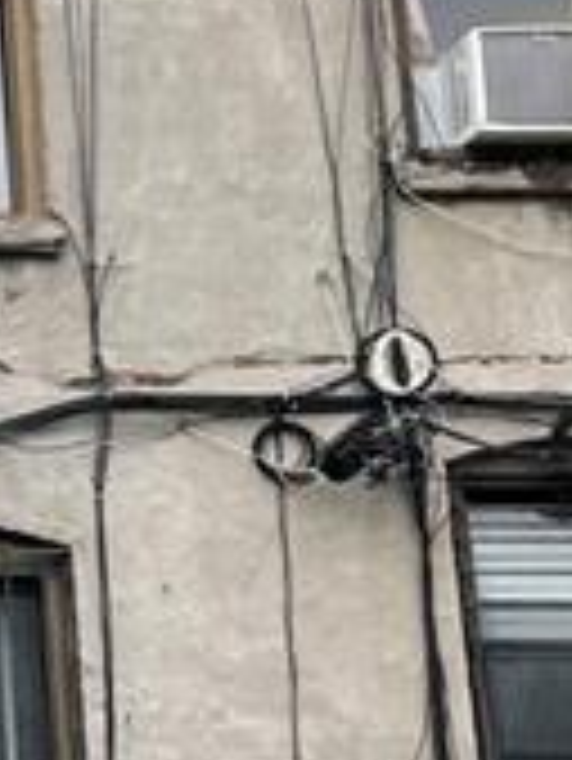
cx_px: -558
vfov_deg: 16.7
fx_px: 2597
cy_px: 292
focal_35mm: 118
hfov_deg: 11.4
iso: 32
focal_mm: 4.2
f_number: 1.6
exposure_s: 1/326
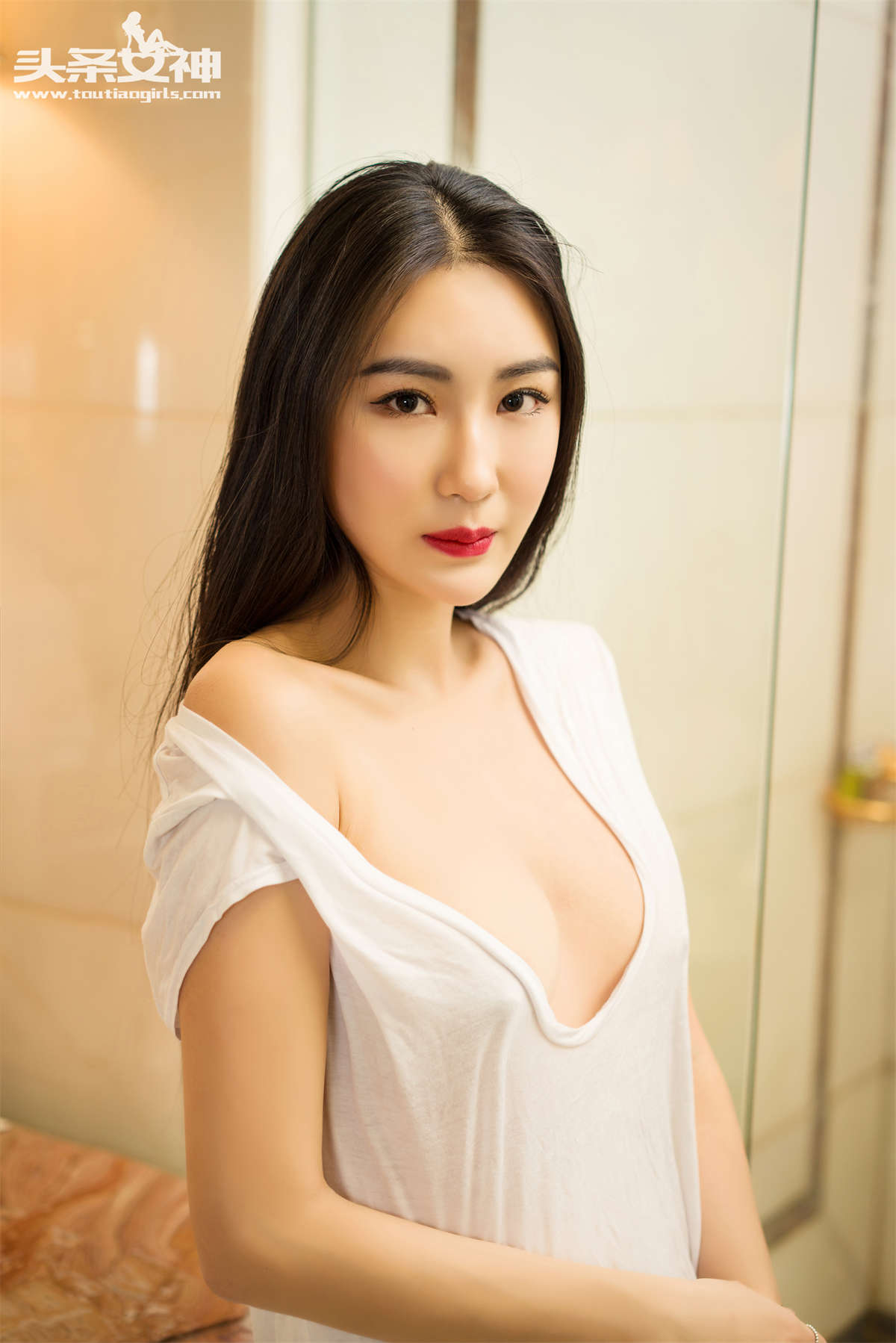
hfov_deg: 24.6
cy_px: 672
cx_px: 448
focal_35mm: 55
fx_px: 2052
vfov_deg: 36.2
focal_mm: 55
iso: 200
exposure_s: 1/60
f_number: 2.8
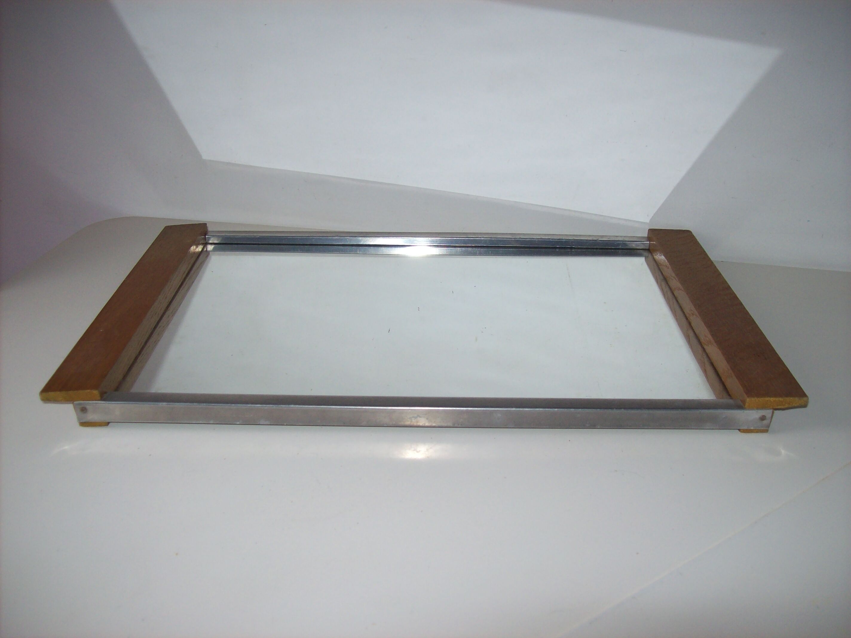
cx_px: 426
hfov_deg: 51.4
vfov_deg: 39.6
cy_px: 319
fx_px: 885
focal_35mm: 36
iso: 80
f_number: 2.7
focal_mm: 6
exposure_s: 1/64
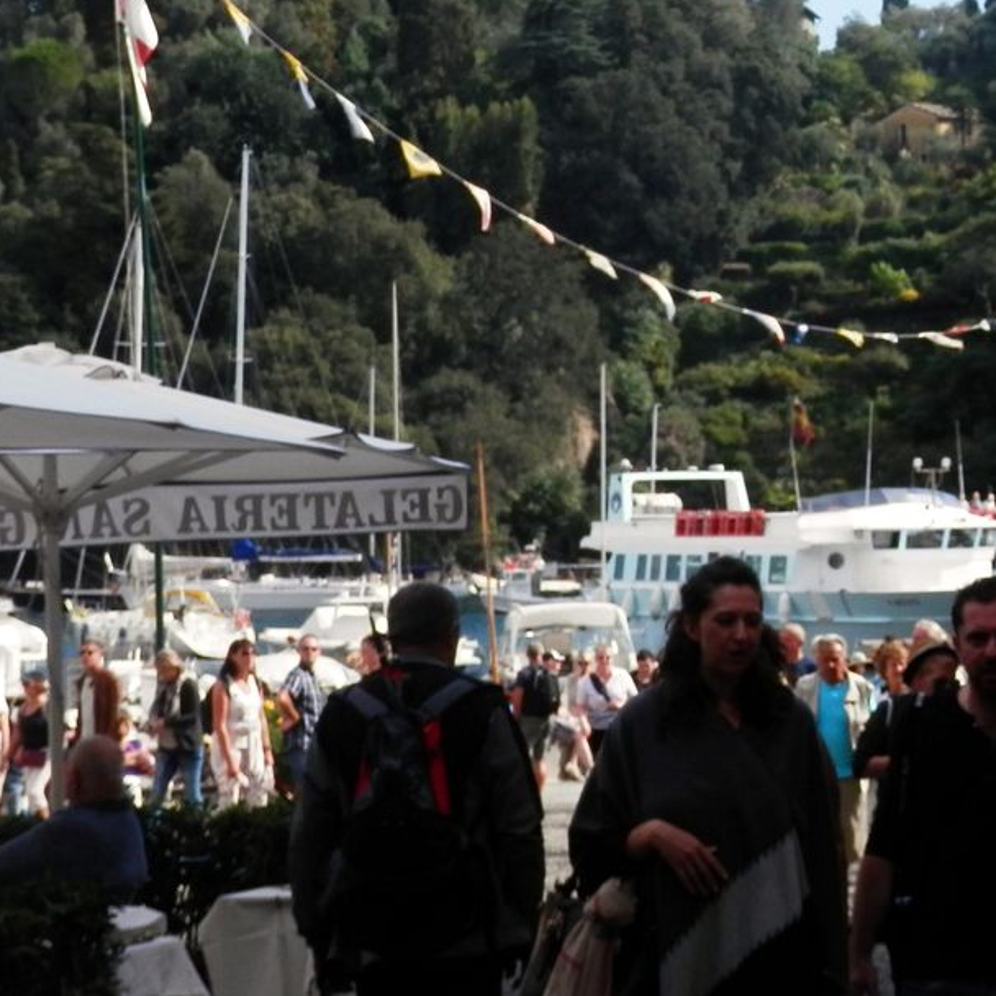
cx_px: 644
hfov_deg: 15.3
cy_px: 211
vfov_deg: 15.2
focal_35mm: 114
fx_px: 3711
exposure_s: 1/640
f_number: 4
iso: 80
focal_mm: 8.9
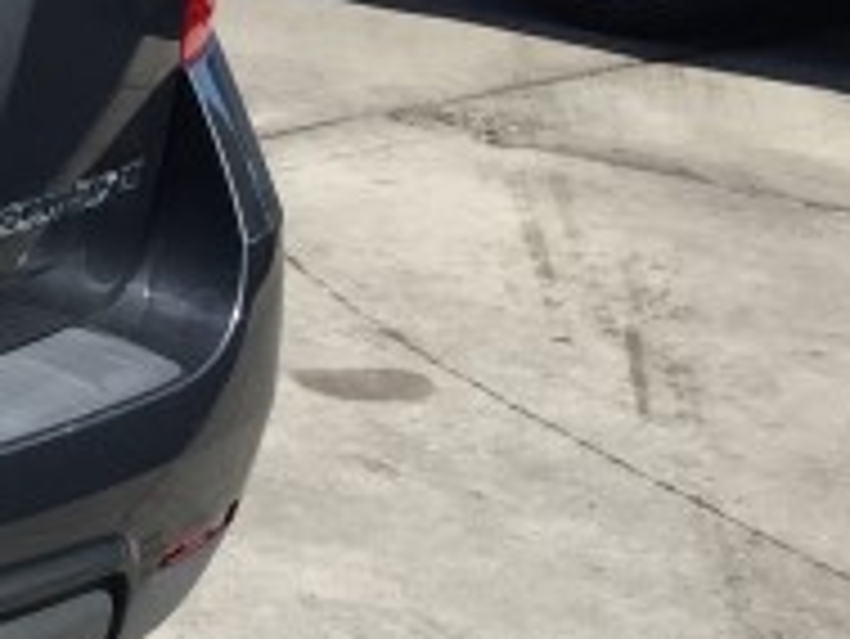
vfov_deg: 9.4
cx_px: -1331
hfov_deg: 10.4
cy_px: 58
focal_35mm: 157
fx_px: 3858
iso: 32
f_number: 2.2
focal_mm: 4.15
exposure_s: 1/1099
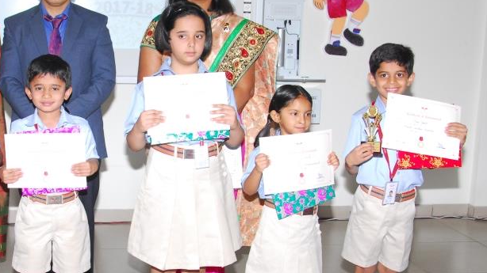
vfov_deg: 19.1
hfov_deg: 32.8
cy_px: 153
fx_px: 813
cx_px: 136
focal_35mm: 63
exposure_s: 1/160
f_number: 5.6
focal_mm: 24
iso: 640
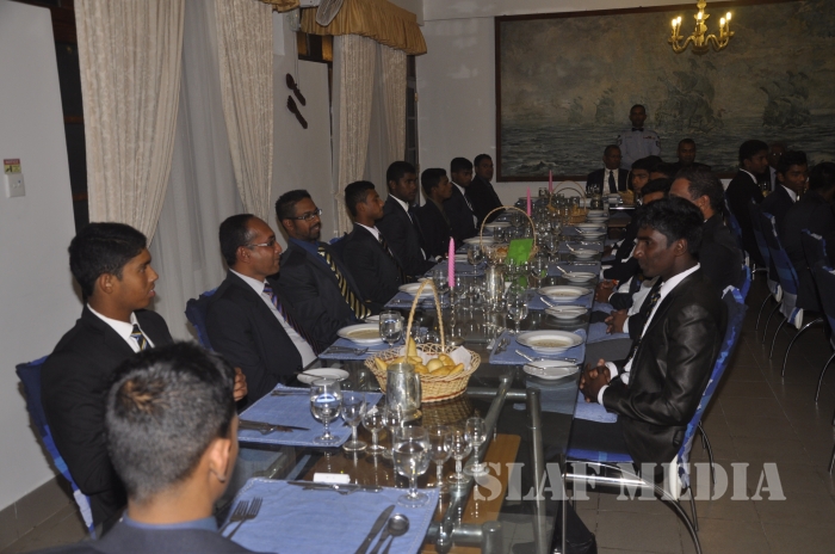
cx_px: 418
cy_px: 277
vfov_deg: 36.7
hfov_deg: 53.2
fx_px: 833
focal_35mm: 36
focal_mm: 24
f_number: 5.6
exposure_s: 1/60
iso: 400
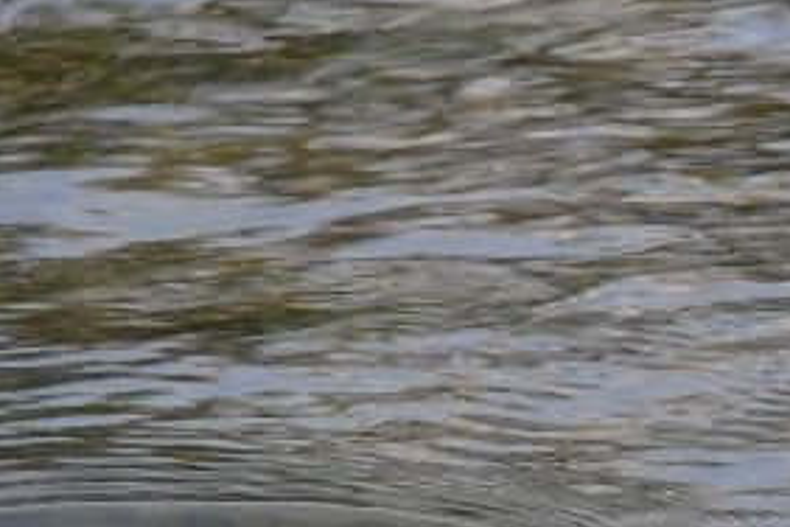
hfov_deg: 2.0
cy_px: 799
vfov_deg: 1.3
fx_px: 22404
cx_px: 1429
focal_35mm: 1021
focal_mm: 57
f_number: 3.6
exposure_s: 1/100
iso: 100
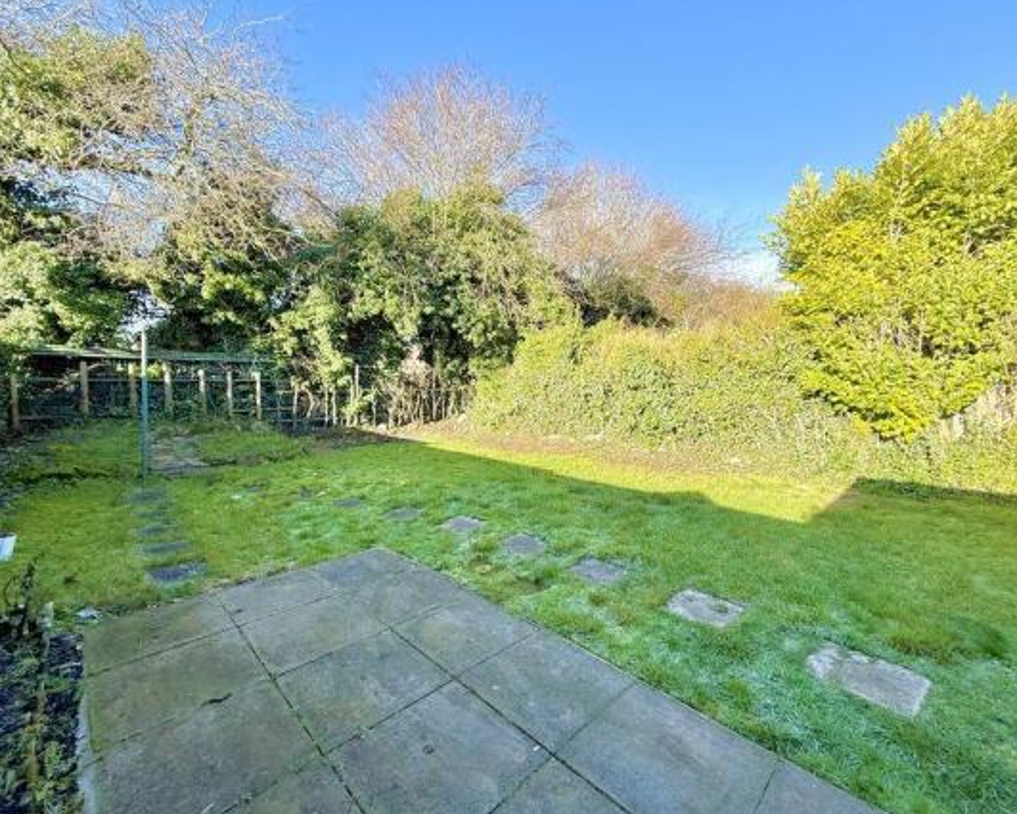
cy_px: 409
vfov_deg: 84.1
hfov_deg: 96.8
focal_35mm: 15
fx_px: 452
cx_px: 520
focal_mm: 2.22
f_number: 2.2
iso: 50
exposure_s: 1/363
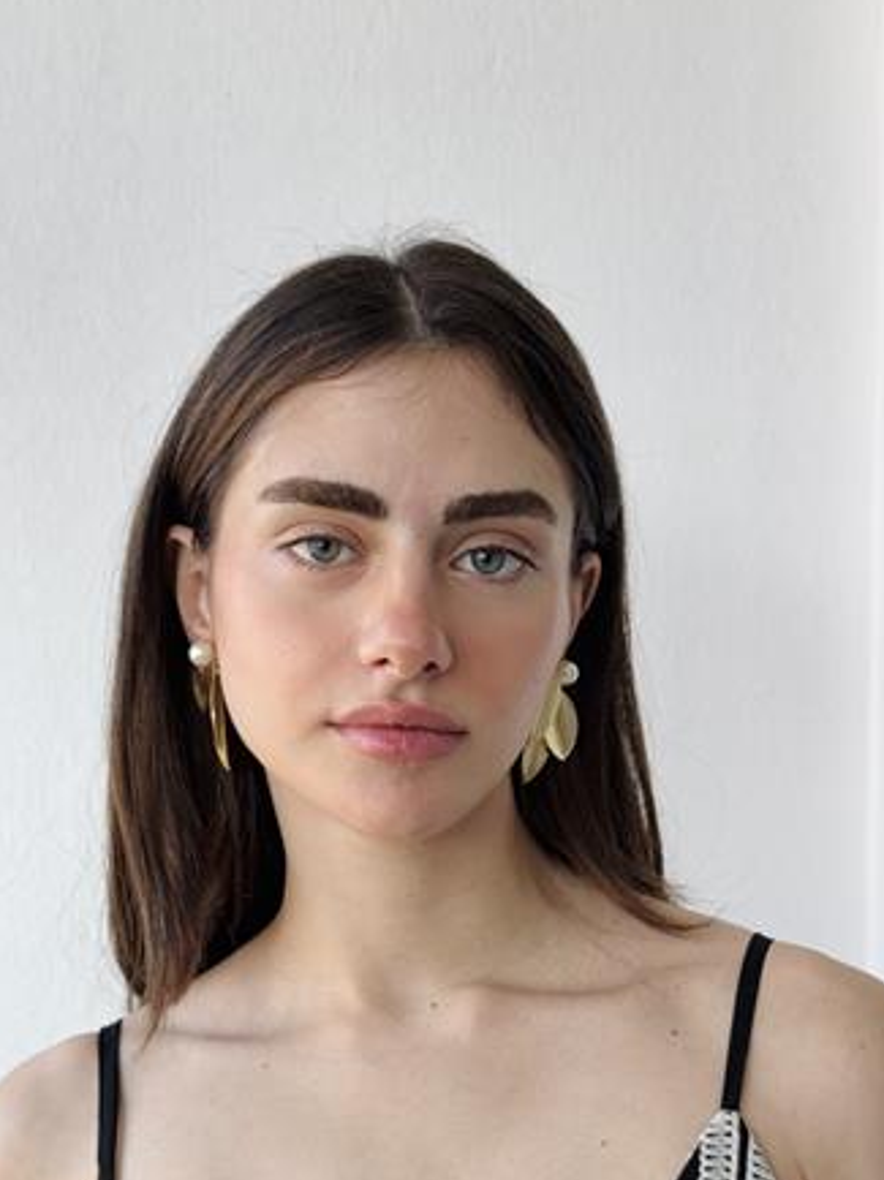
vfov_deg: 32.7
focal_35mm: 59
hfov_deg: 24.8
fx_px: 2011
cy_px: 665
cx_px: 449
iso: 64
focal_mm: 6.76
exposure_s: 1/185
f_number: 1.78
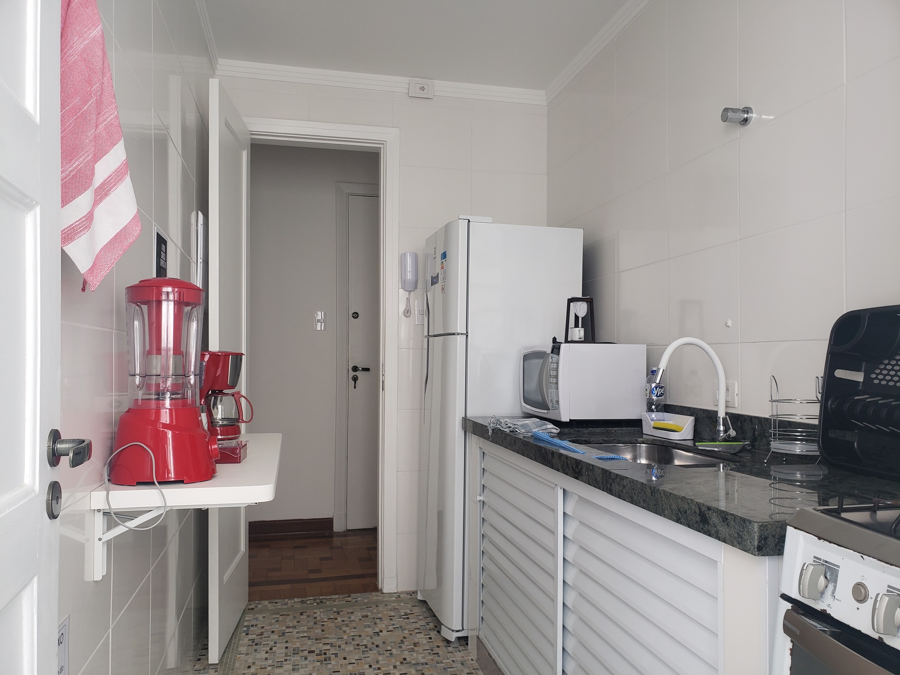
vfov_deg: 53.1
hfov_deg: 67.3
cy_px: 338
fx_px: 676
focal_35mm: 26
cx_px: 450
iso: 100
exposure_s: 1/50
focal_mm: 4.3
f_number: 2.4
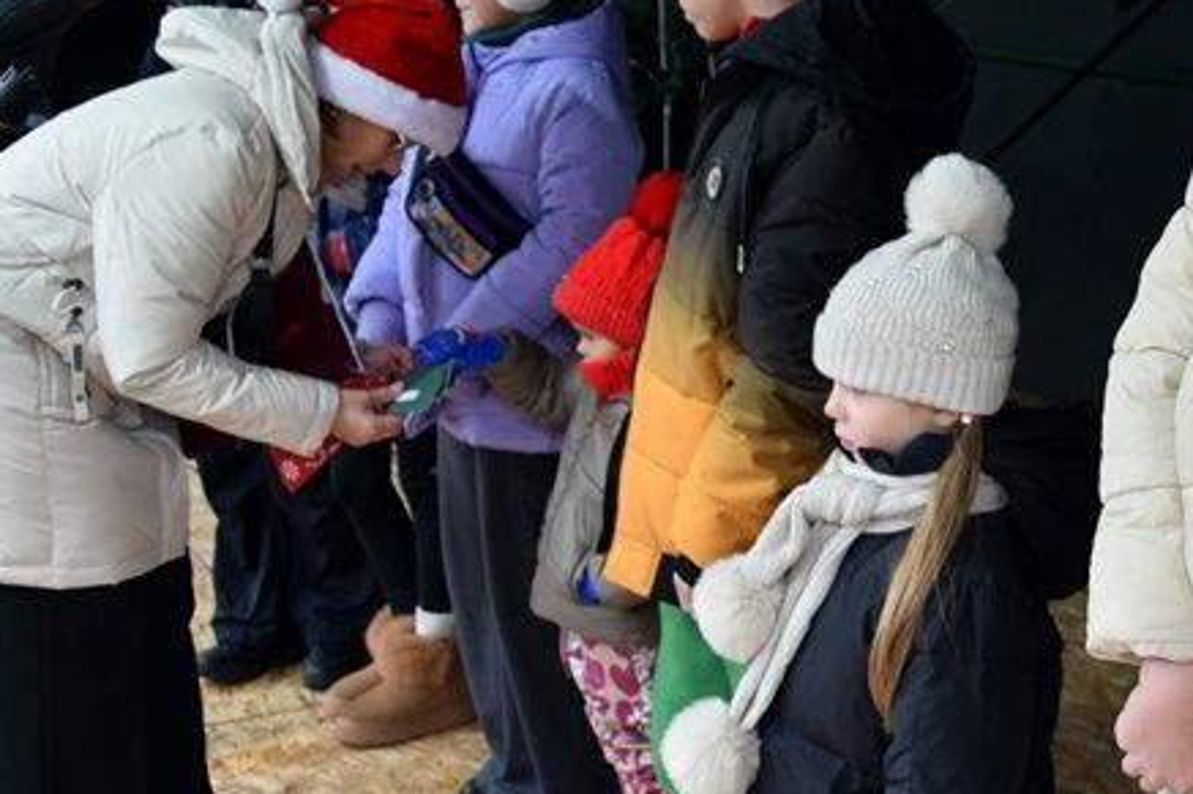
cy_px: 355
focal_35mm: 68
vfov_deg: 20.0
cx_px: 1048
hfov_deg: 28.6
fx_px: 2252
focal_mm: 22
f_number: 3.8
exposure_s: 1/100
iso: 320
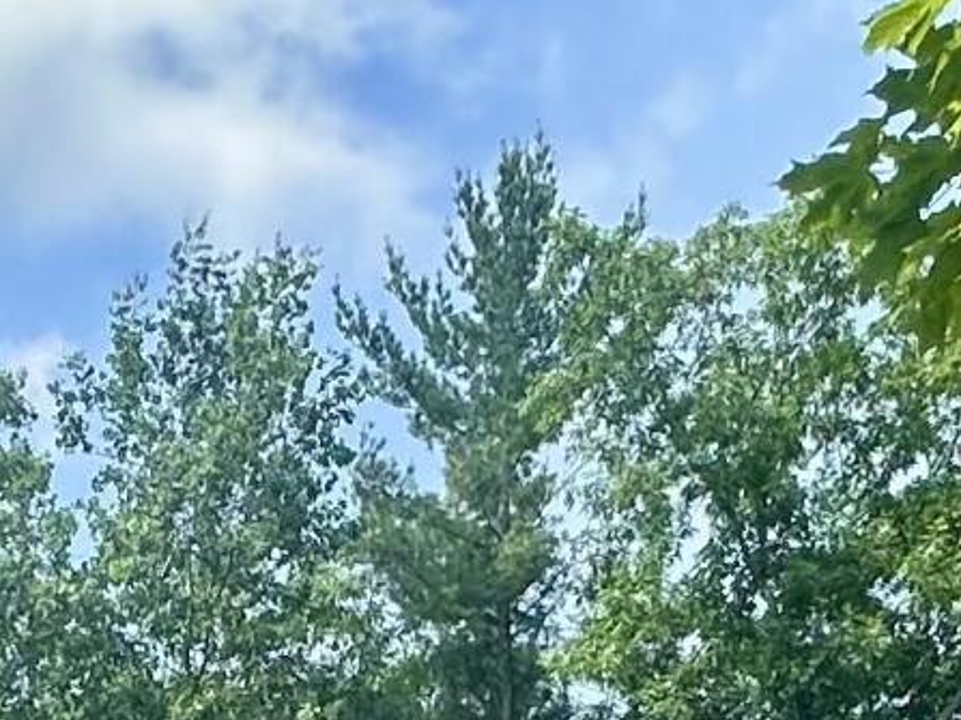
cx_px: -80
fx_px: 2609
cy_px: 1831
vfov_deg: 12.0
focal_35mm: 94
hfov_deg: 20.0
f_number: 2.2
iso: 40
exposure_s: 1/622
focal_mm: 2.22
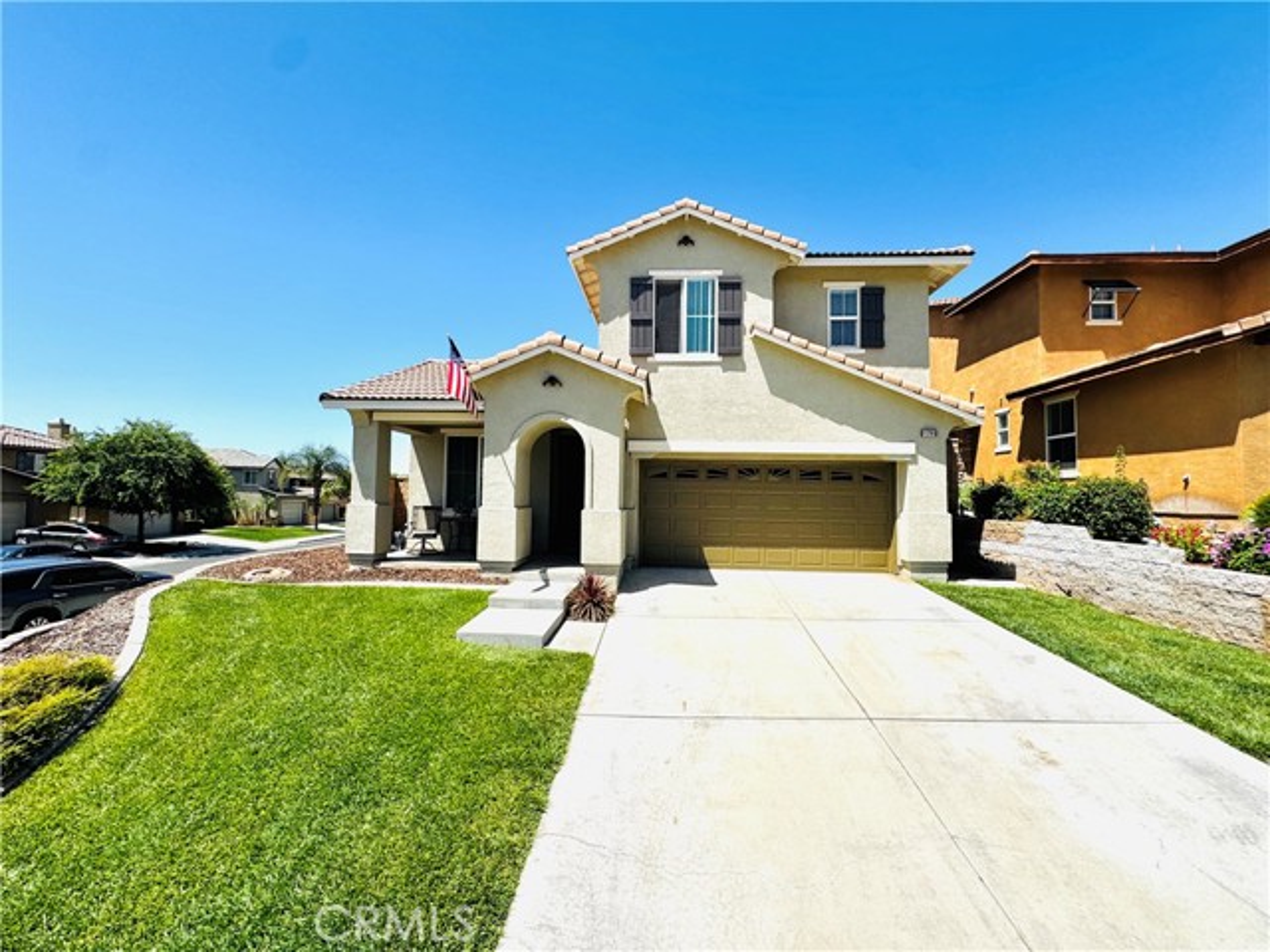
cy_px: 476
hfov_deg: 102.1
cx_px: 635
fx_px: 514
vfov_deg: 85.7
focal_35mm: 14
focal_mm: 2.22
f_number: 2.2
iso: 50
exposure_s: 1/2415
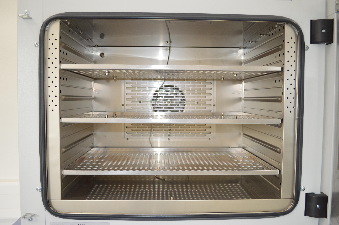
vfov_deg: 43.5
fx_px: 282
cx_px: 170
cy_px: 112
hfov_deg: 62.0
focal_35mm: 30
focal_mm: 20
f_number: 4
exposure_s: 1/60
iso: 400
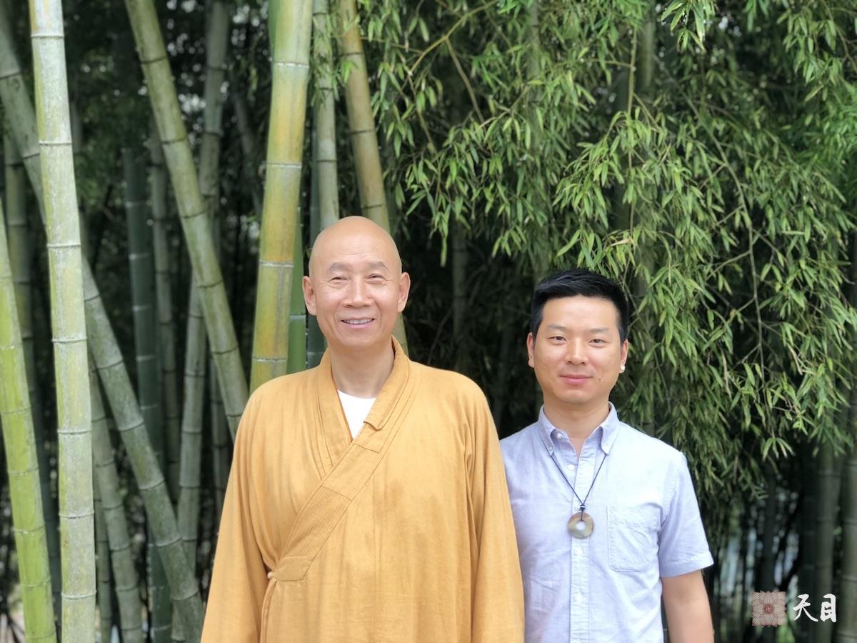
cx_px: 428
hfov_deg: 33.8
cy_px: 322
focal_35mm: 57
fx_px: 1411
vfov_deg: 25.7
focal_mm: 6.6
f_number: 2.8
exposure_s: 1/60
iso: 32
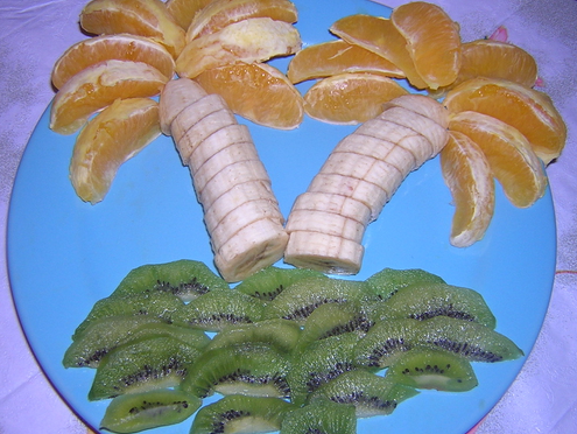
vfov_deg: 36.0
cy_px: 211
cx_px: 289
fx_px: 667
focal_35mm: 40
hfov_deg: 46.8
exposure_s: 1/60.1
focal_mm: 4.7
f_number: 2.6
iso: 100
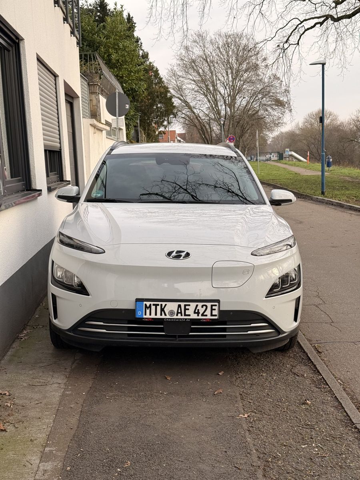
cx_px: 180
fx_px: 666
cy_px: 240
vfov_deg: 39.7
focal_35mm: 48
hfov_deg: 30.3
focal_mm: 6.76
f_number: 1.78
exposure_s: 1/553
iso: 64
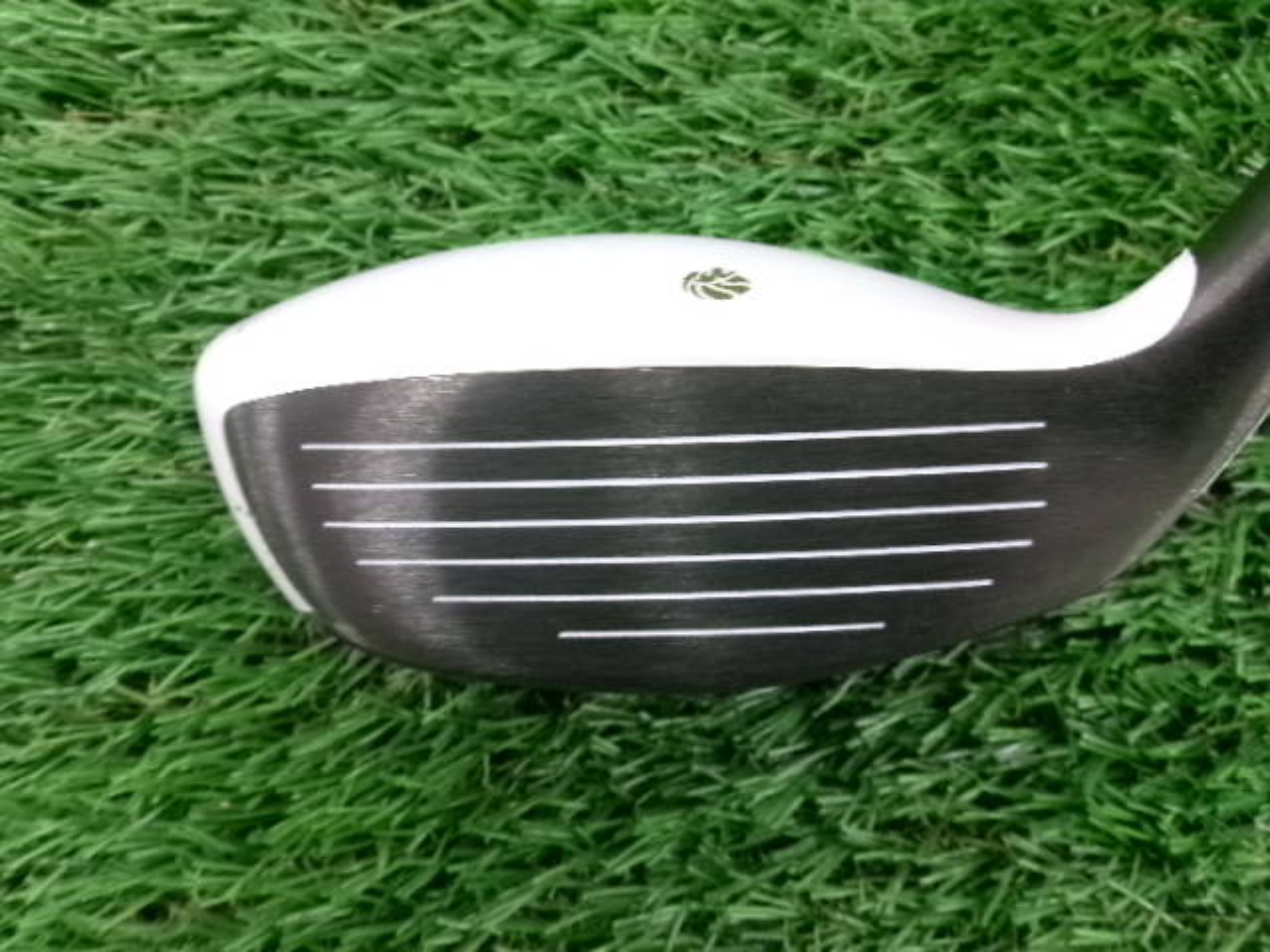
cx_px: 635
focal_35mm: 28
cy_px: 476
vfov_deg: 49.7
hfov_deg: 63.4
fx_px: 1027
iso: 800
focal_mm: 5.1
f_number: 3.9
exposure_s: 1/45
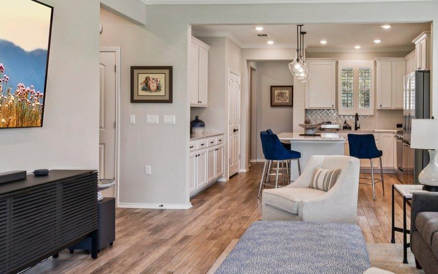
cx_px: 292
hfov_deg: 54.2
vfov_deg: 36.2
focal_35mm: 35
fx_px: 418
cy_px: 119
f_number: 8
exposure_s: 1/10
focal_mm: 14
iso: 100
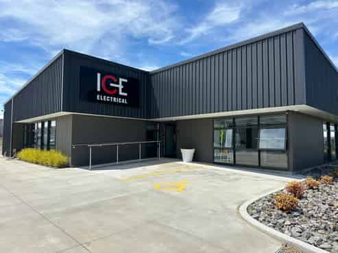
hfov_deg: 71.6
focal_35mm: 24
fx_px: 234
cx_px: 169
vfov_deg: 56.8
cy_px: 126
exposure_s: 1/5525
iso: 80
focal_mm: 6.86
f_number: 1.78
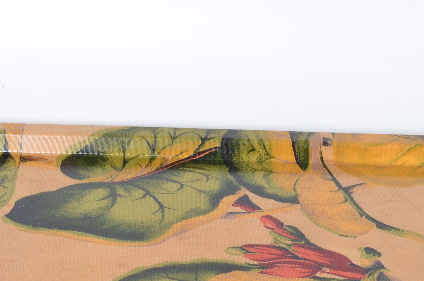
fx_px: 1587
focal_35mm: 135
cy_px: 240
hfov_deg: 15.2
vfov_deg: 10.1
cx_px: 217
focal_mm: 50
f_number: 11
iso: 100
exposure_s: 1/125
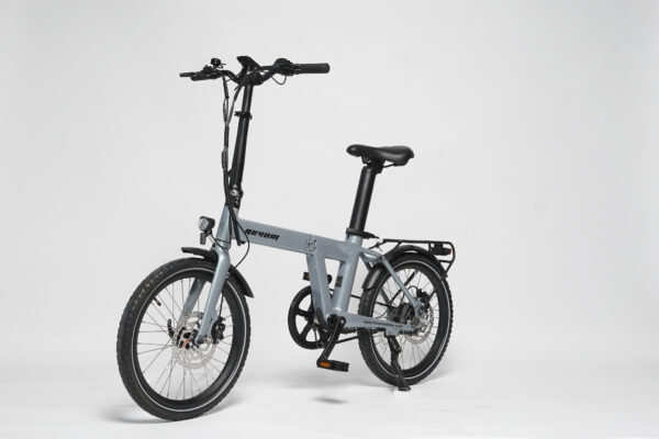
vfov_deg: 26.0
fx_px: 952
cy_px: 220
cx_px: 330
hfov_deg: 38.2
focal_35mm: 52
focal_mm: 35
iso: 1000
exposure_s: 1/125
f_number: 7.1
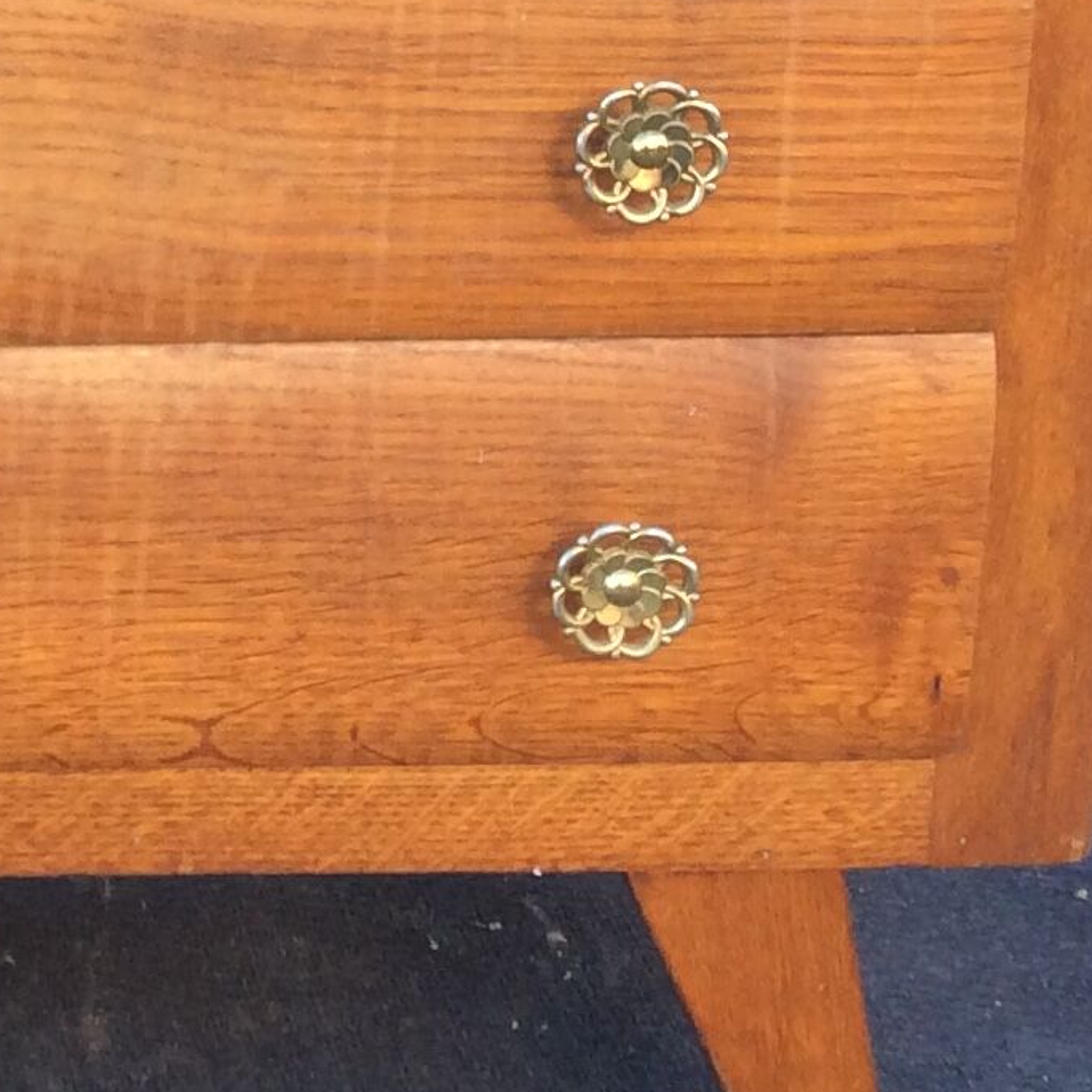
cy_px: -110
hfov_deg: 15.4
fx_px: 3819
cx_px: -378
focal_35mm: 107
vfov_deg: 15.8
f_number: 2.4
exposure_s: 1/100
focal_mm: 3.3
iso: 50
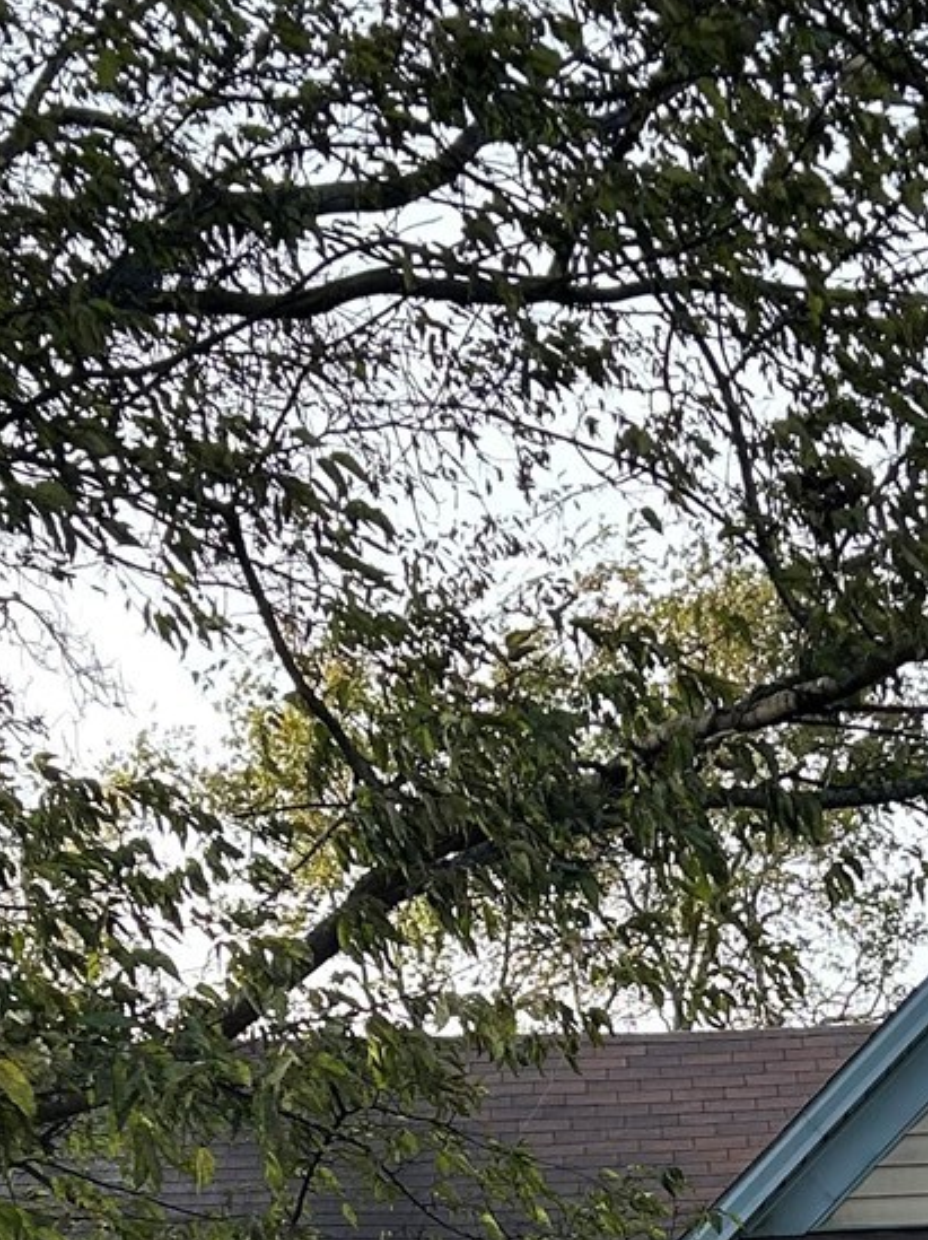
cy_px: 1213
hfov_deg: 16.2
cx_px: 646
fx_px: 3257
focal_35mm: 91
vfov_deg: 20.9
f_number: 1.5
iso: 50
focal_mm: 5.7
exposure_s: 1/567
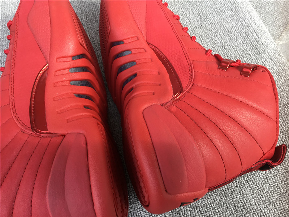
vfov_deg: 45.4
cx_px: 144
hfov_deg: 58.4
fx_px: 259
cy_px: 108
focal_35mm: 31
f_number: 2.4
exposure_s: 1/100
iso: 25
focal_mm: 3.3
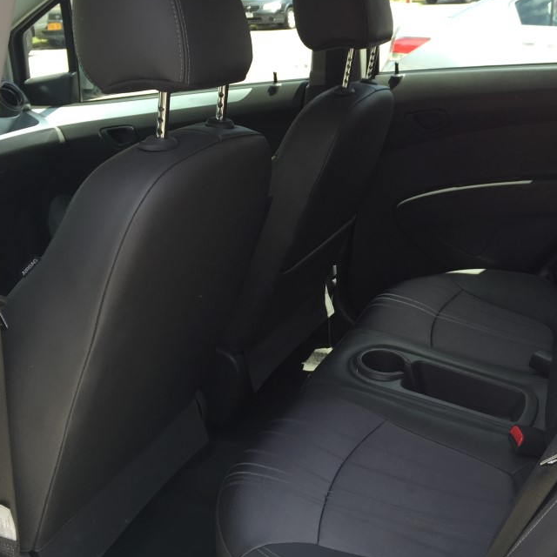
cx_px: 411
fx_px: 746
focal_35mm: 41
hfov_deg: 39.9
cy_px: 225
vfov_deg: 40.8
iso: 32
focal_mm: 4.15
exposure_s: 1/229
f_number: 2.2
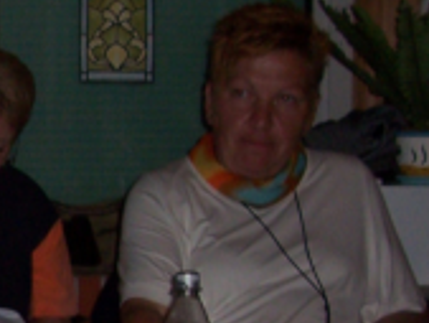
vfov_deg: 11.4
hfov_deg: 13.8
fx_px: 1600
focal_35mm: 129
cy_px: 328
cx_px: -320
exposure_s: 1/60
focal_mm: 5.6
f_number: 2.7
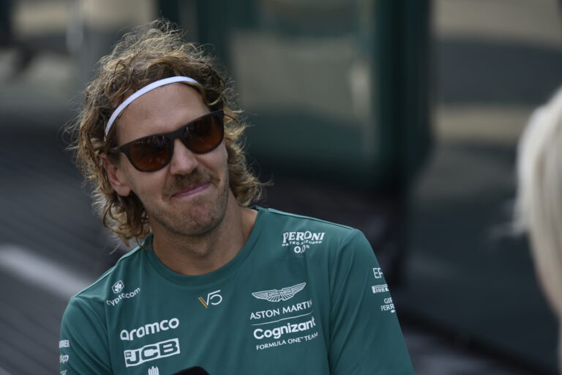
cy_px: 188
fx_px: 3590
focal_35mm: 230
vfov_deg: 6.0
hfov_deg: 9.0
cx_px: 281
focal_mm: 230
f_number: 5.3
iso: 500
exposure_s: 1/640
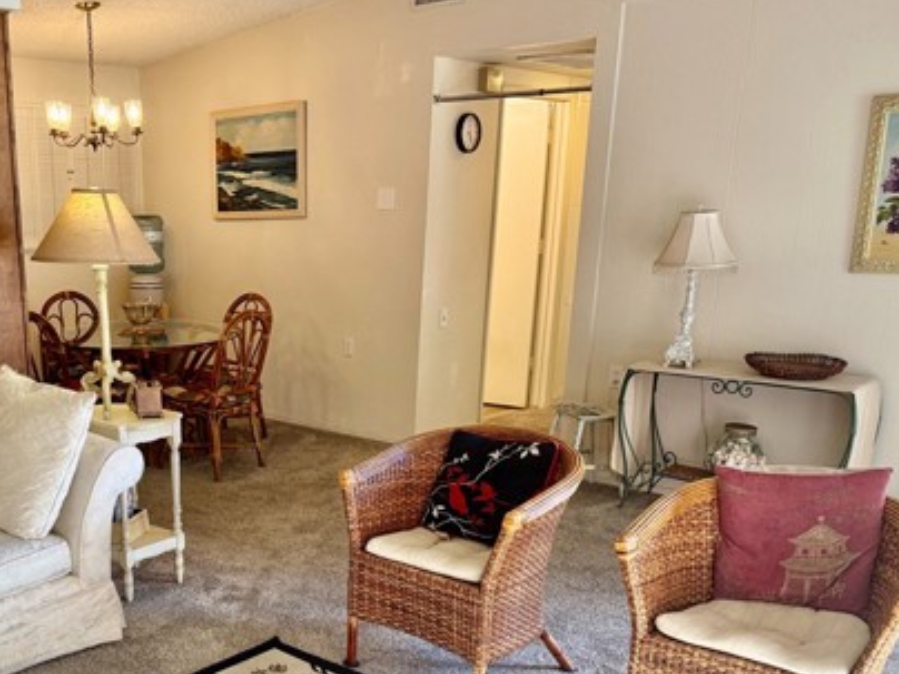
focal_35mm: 38
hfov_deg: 47.2
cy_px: 487
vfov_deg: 37.0
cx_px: 227
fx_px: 987
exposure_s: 1/120
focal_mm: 6.76
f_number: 1.78
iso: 200
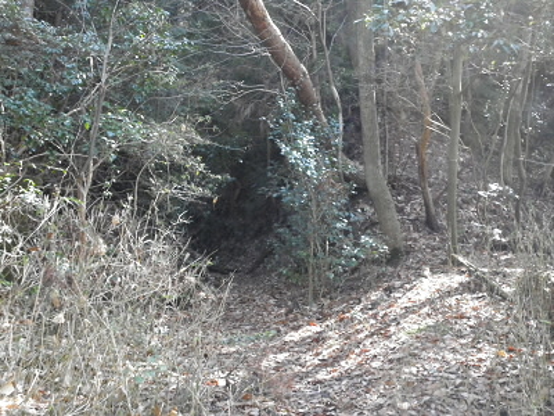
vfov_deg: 32.2
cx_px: 277
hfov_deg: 42.1
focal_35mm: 45
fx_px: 720
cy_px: 208
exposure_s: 1/60
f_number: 4.3
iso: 320
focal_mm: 8.2
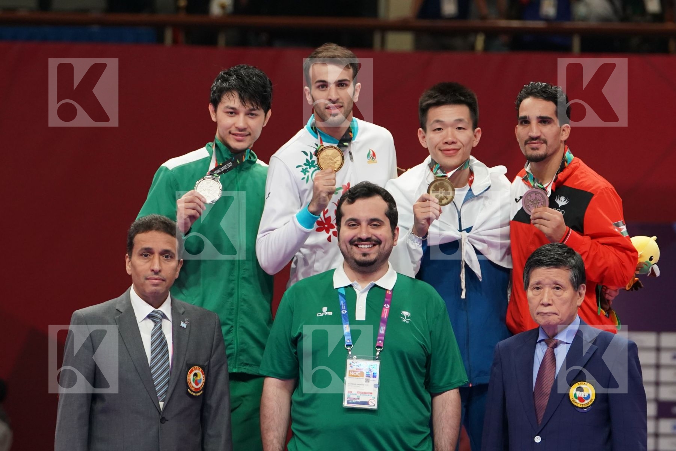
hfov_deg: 8.5
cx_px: 338
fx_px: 4563
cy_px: 226
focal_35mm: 243
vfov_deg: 5.7
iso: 2500
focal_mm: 162
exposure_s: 1/500
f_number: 4
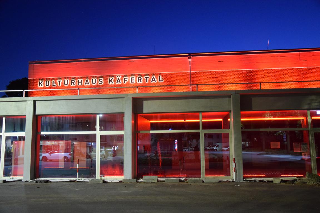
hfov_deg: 57.2
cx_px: 160
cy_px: 106
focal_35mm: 33
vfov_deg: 40.0
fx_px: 293
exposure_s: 1/20
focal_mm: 22
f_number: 3.8
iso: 3200
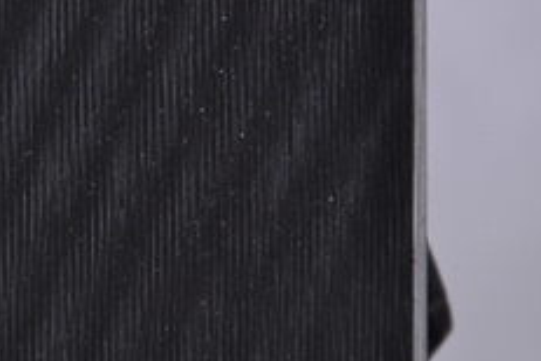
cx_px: 68
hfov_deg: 6.7
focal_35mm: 307
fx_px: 4613
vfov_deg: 4.5
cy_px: 268
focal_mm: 105
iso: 3200
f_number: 9.5
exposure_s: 1/125
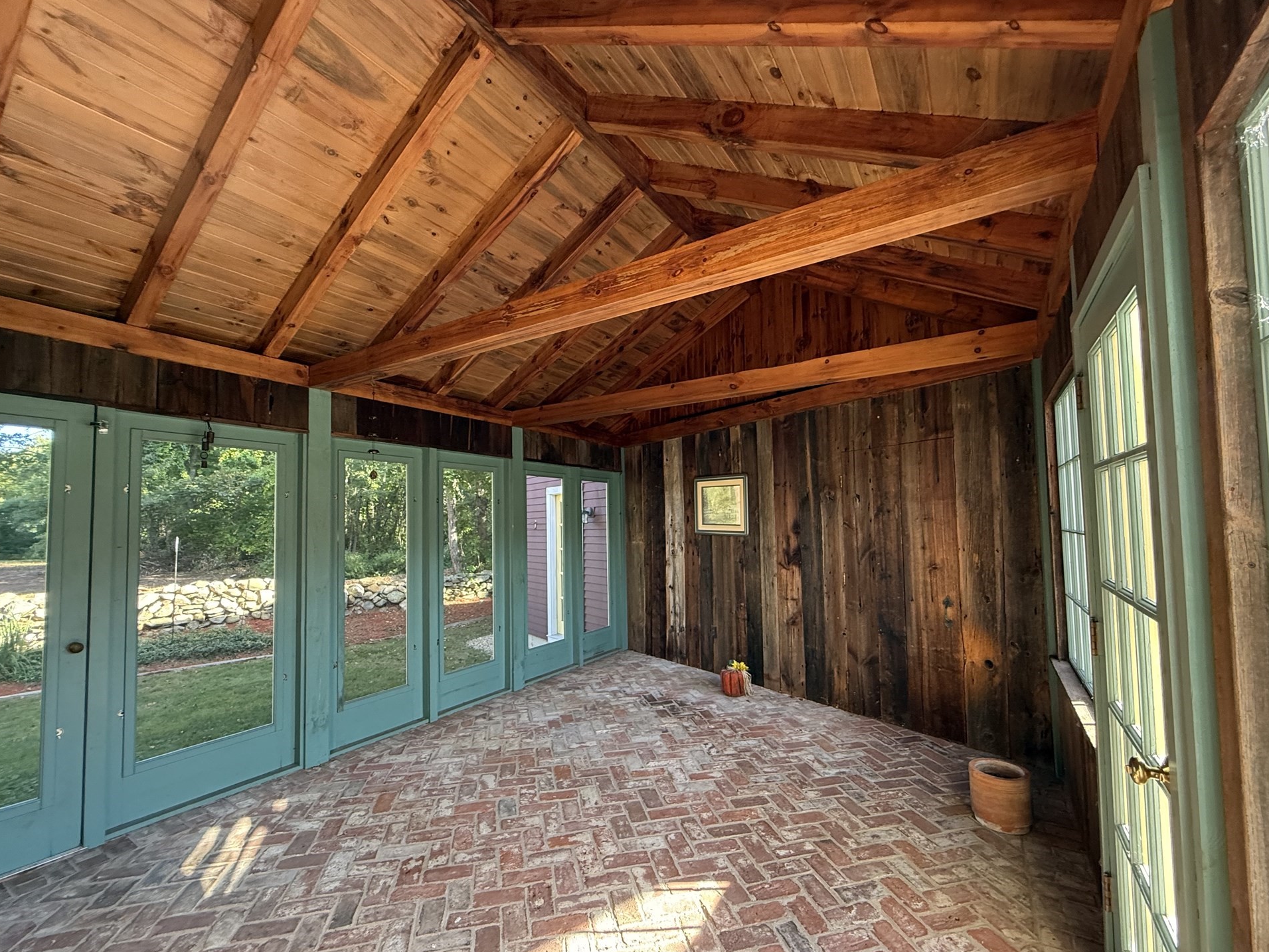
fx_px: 550
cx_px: 639
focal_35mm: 15
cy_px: 498
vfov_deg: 81.7
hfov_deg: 98.2
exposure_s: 1/99
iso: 250
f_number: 2.2
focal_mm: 2.22
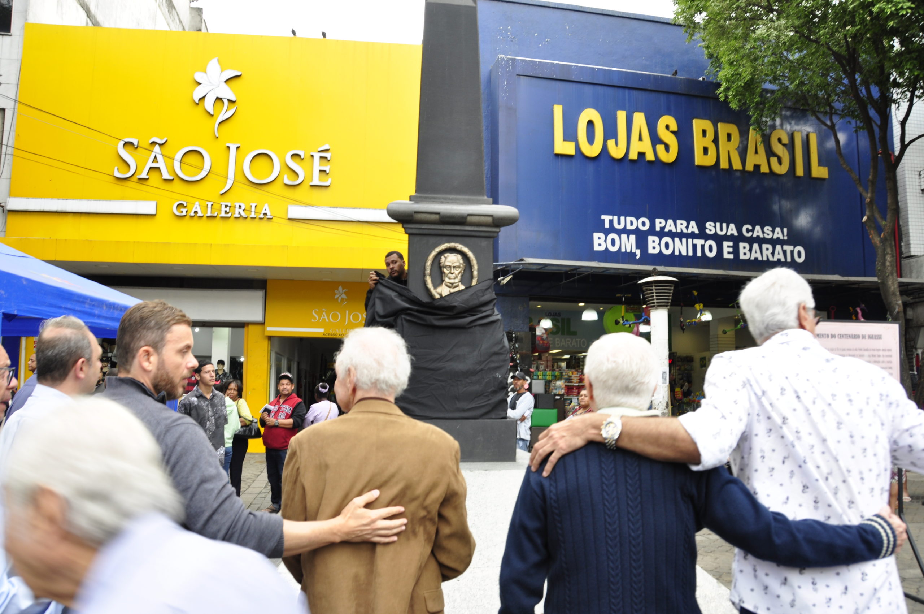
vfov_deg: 47.8
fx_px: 692
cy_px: 307
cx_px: 462
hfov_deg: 67.4
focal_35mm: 27
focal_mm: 18
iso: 200
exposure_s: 1/50
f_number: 6.3
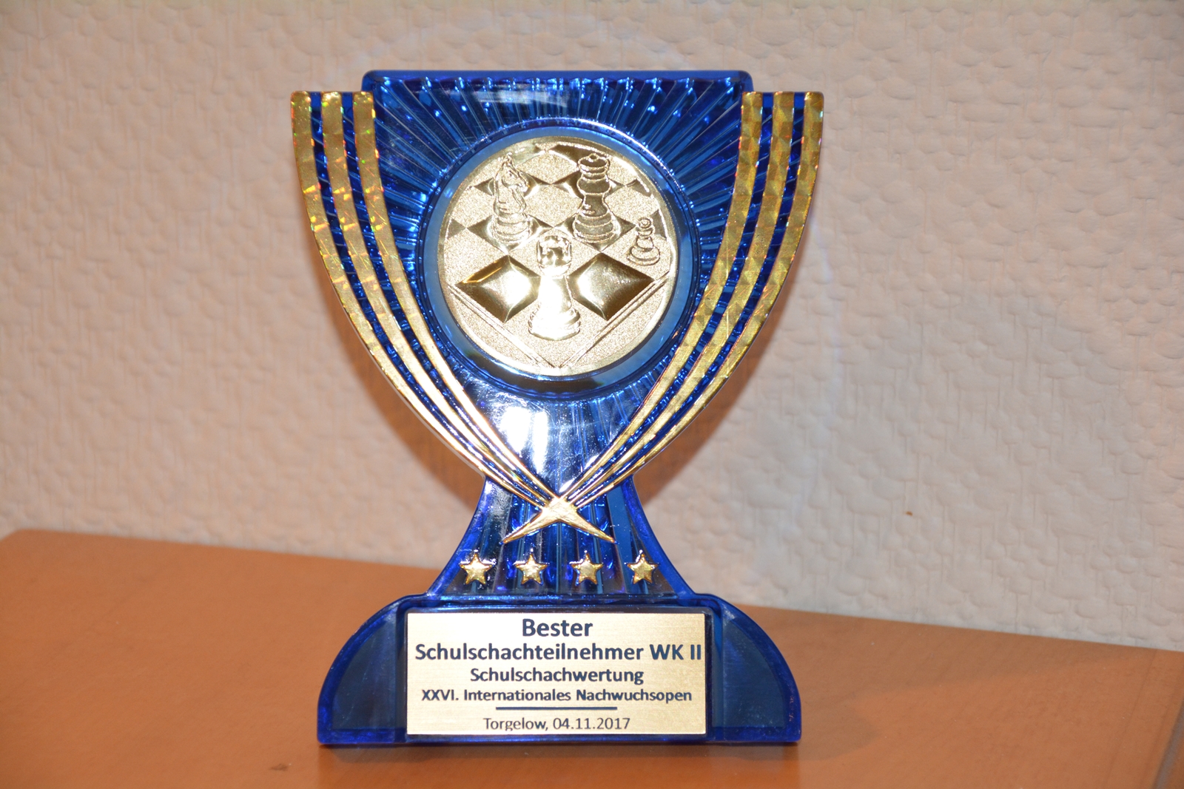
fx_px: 3700
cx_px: 592
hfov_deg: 18.2
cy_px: 394
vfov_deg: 12.2
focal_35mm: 112
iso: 1100
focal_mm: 75
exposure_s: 1/60
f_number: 5.3
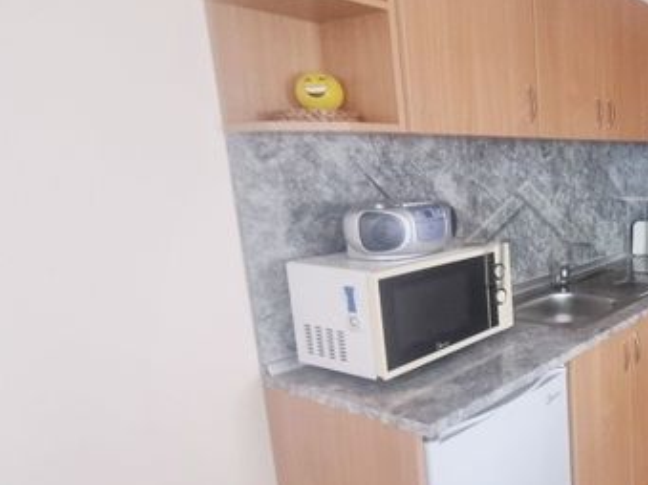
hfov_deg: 51.4
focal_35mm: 27
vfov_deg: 51.3
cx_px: 657
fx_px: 505
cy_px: 252
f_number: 2.2
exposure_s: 1/33
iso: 400
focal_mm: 2.2
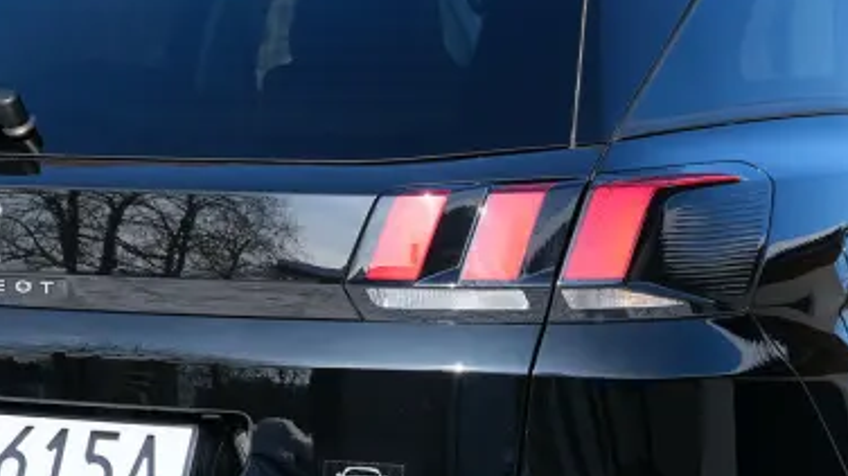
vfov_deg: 8.2
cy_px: 390
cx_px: 235
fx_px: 3326
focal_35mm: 148
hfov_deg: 14.5
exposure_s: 1/450
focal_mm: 55
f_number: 5.6
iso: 320
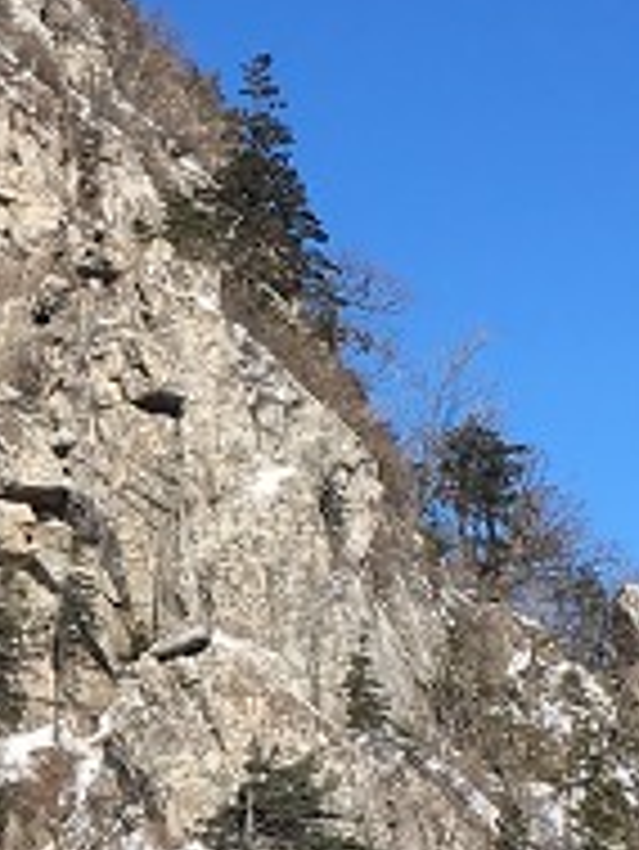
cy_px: 789
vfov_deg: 14.9
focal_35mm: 131
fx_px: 3221
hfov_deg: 11.1
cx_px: -162
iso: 25
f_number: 2.2
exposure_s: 1/1972
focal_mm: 4.15
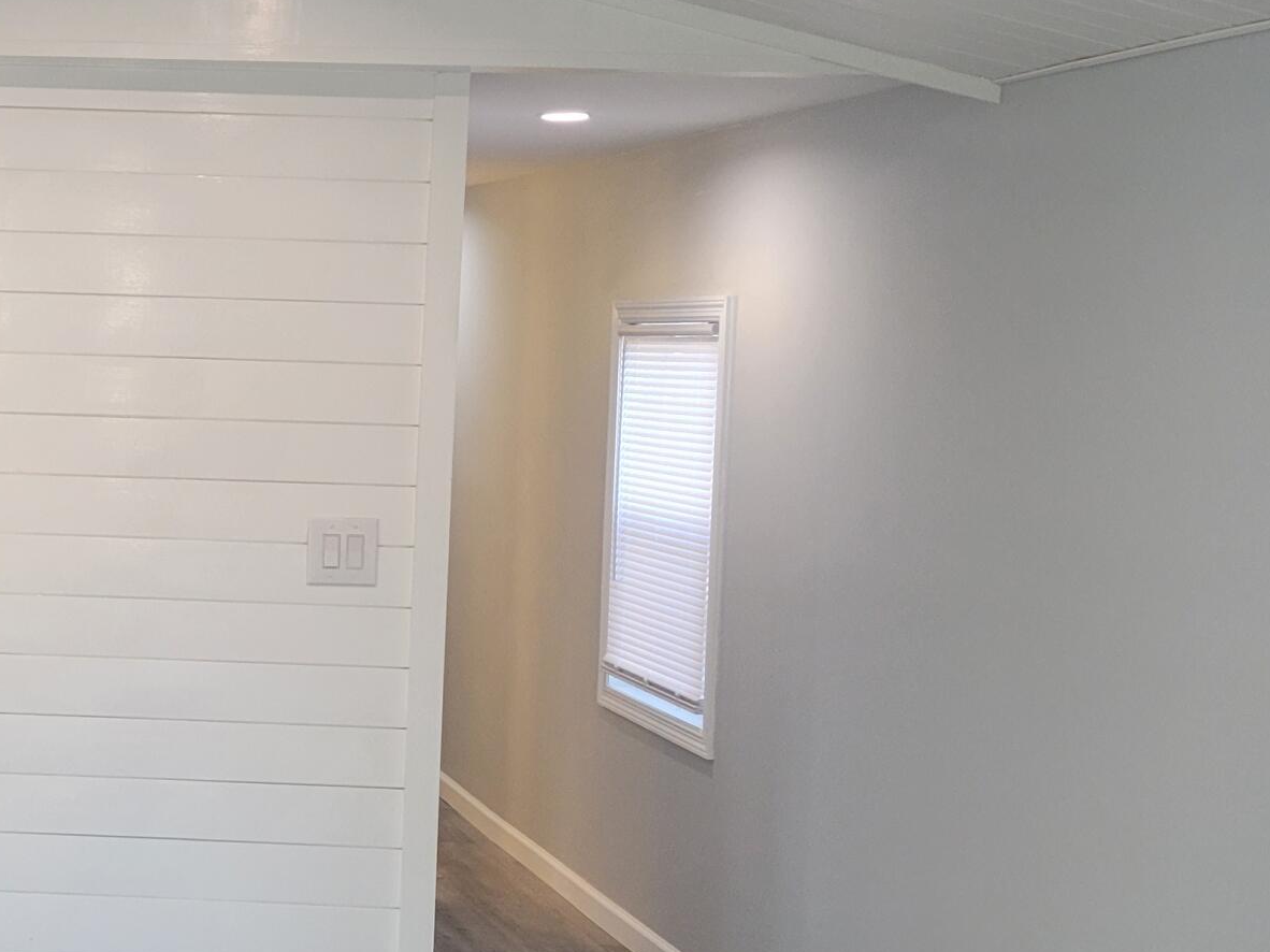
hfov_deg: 26.6
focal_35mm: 66
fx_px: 2421
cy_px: 456
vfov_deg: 22.2
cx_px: -188
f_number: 1.8
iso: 200
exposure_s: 1/120
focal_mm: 5.4
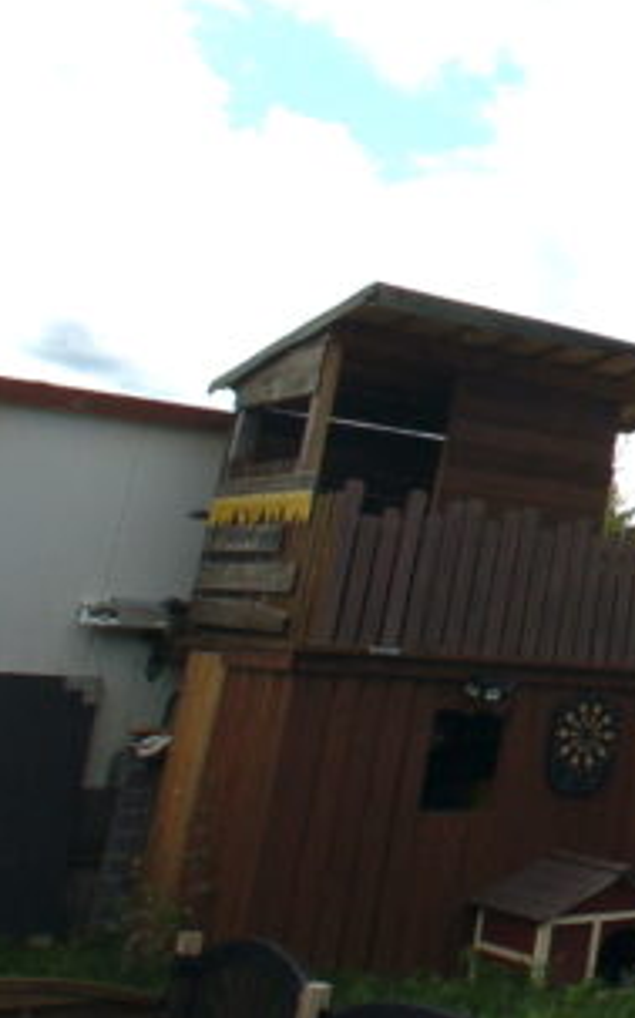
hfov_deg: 20.3
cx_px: 1062
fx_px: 1394
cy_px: 166
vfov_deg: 38.2
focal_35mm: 50
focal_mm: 13
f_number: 11
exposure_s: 1/500
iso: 200
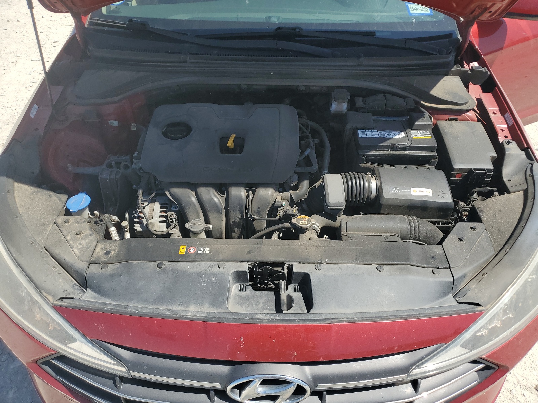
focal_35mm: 26
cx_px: 269
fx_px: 404
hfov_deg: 67.3
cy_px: 202
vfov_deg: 53.1
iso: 50
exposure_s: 1/2500
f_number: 1.5
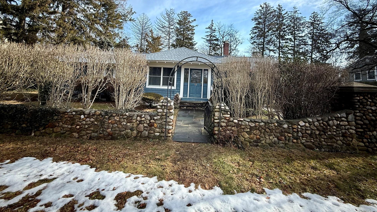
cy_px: 70
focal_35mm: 16
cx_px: 196
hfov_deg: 99.3
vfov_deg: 65.3
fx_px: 160
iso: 50
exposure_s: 1/853
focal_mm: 2.22
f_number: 2.2
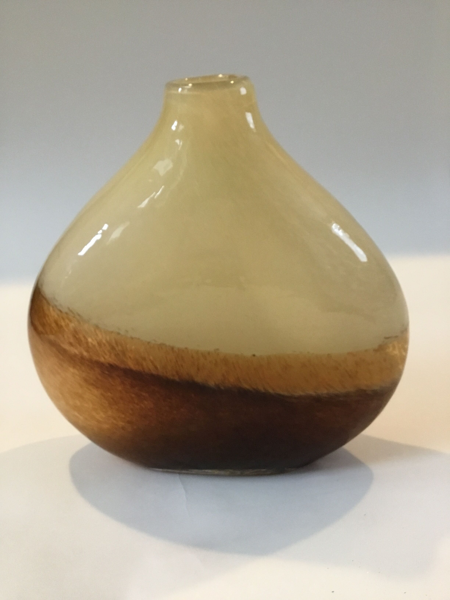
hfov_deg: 45.4
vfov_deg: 58.4
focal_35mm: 31
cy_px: 300
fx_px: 537
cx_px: 225
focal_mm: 3.3
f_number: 2.4
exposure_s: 1/33
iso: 200
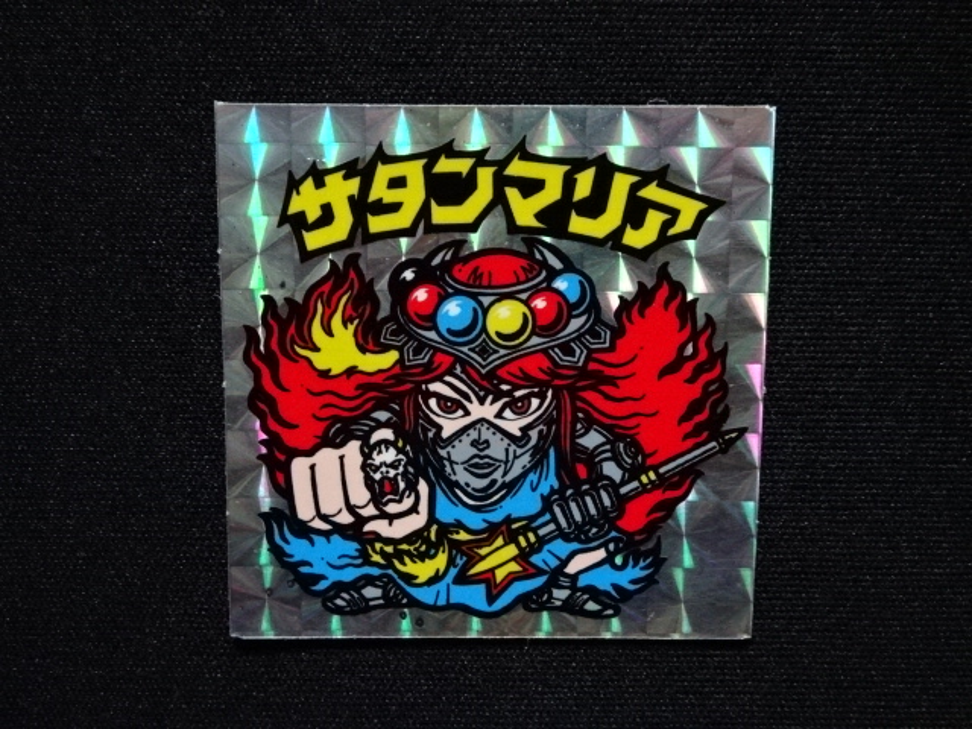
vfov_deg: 38.7
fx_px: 1039
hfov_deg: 50.1
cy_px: 364
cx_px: 486
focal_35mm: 37
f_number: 4
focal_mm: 6.37
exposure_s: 1/25
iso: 1600
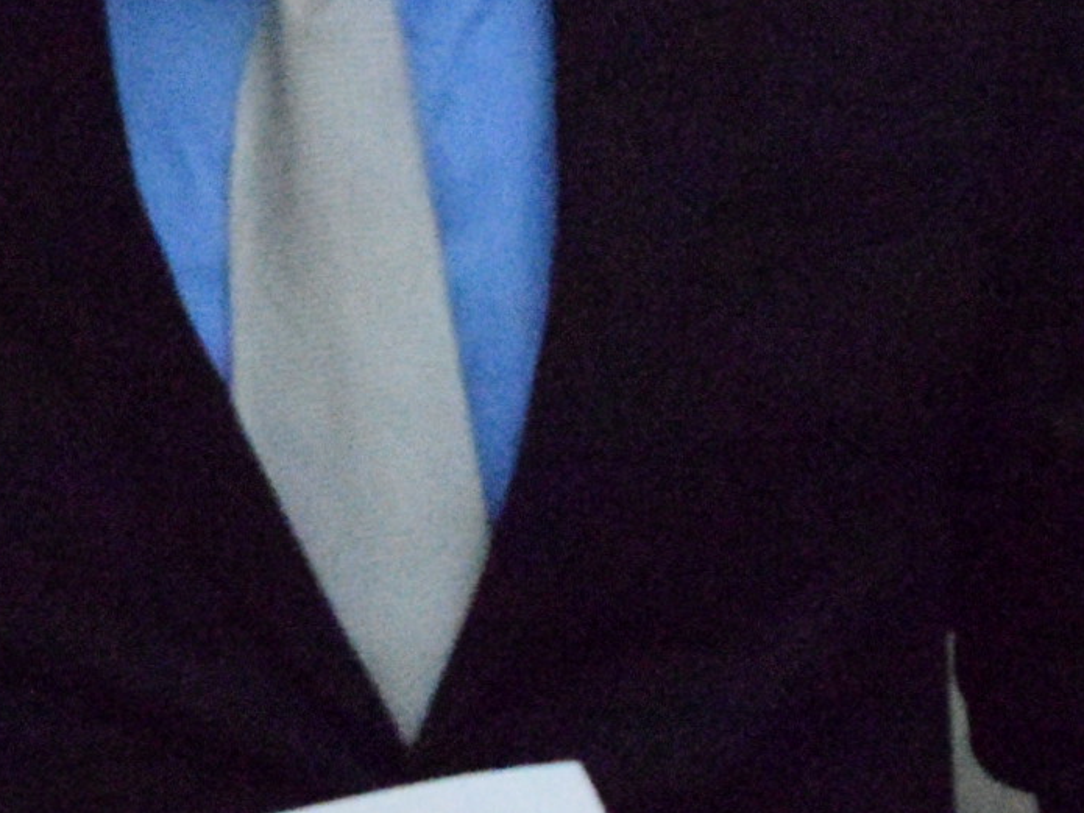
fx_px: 17909
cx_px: 1964
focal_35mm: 572
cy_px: 1155
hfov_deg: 3.4
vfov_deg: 2.6
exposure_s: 1/400
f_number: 8
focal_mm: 92
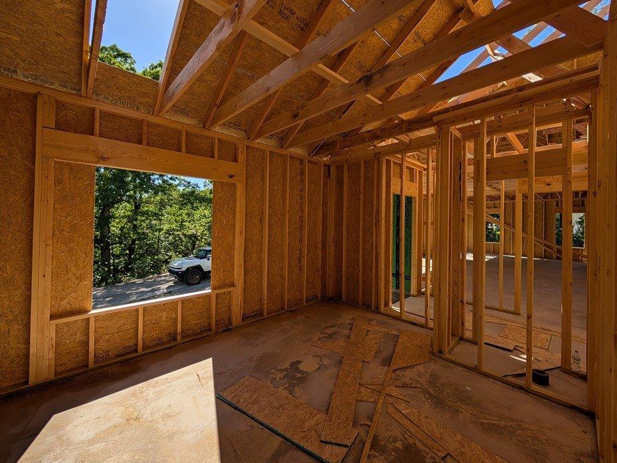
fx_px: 232
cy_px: 222
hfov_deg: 106.0
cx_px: 327
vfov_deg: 89.9
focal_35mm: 13
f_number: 1.7
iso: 42
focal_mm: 2.02
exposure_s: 1/2342
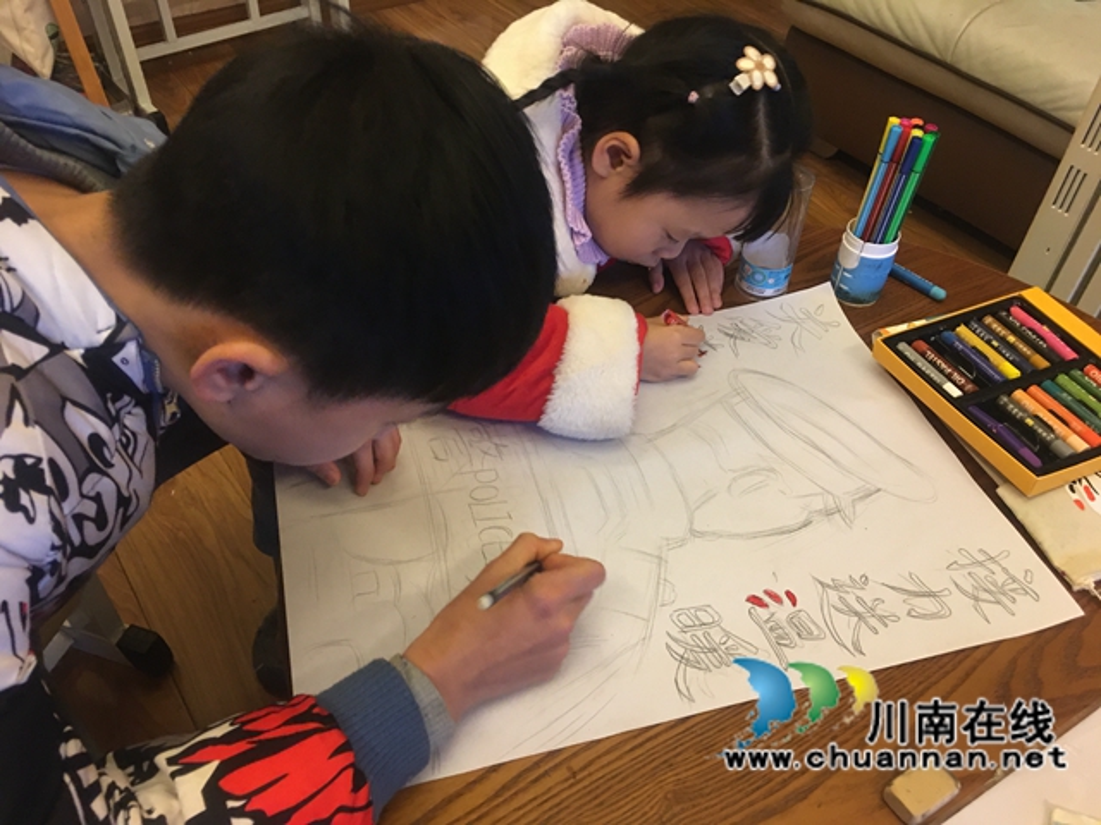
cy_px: 412
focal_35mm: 29
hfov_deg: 61.7
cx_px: 550
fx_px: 922
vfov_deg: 48.2
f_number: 2.2
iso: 100
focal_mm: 4.15
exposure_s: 1/8
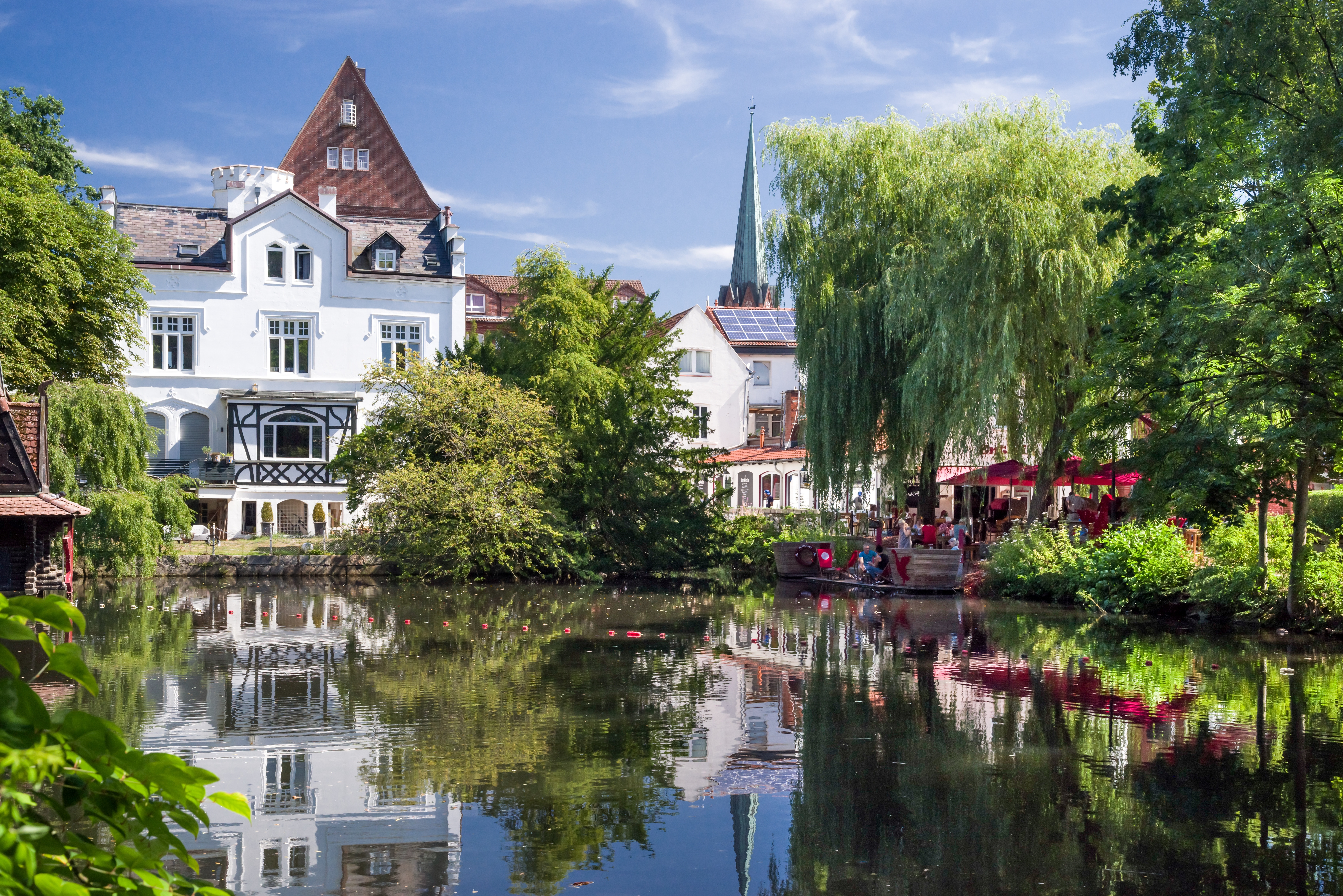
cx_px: 672
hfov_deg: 41.1
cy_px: 448
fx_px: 1791
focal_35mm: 48
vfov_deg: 28.1
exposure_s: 1/500
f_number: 8
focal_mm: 48
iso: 100
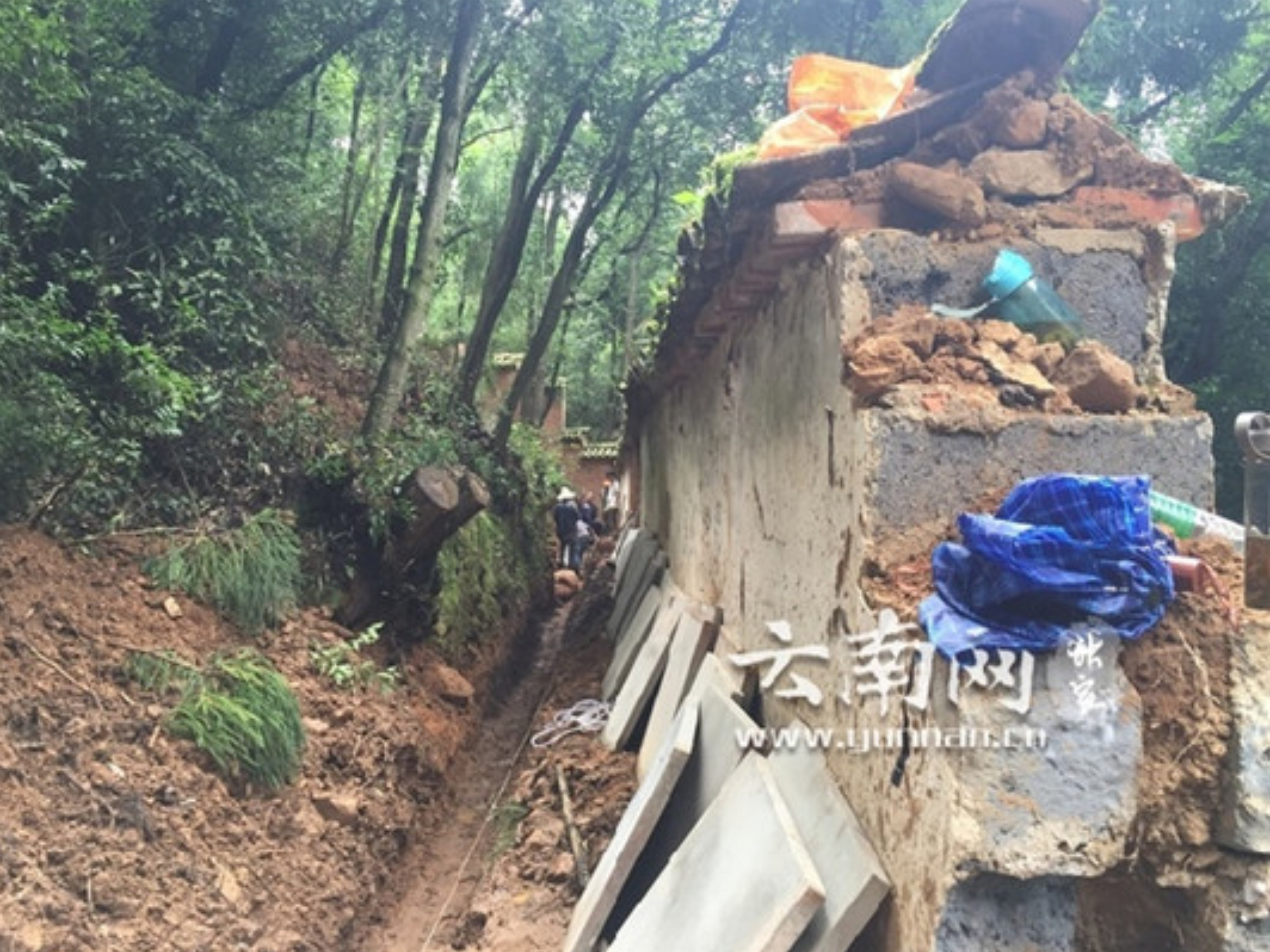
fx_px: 1101
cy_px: 488
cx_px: 616
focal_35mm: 30
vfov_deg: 46.8
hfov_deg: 60.0
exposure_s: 1/33
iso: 32
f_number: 2.2
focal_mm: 4.15
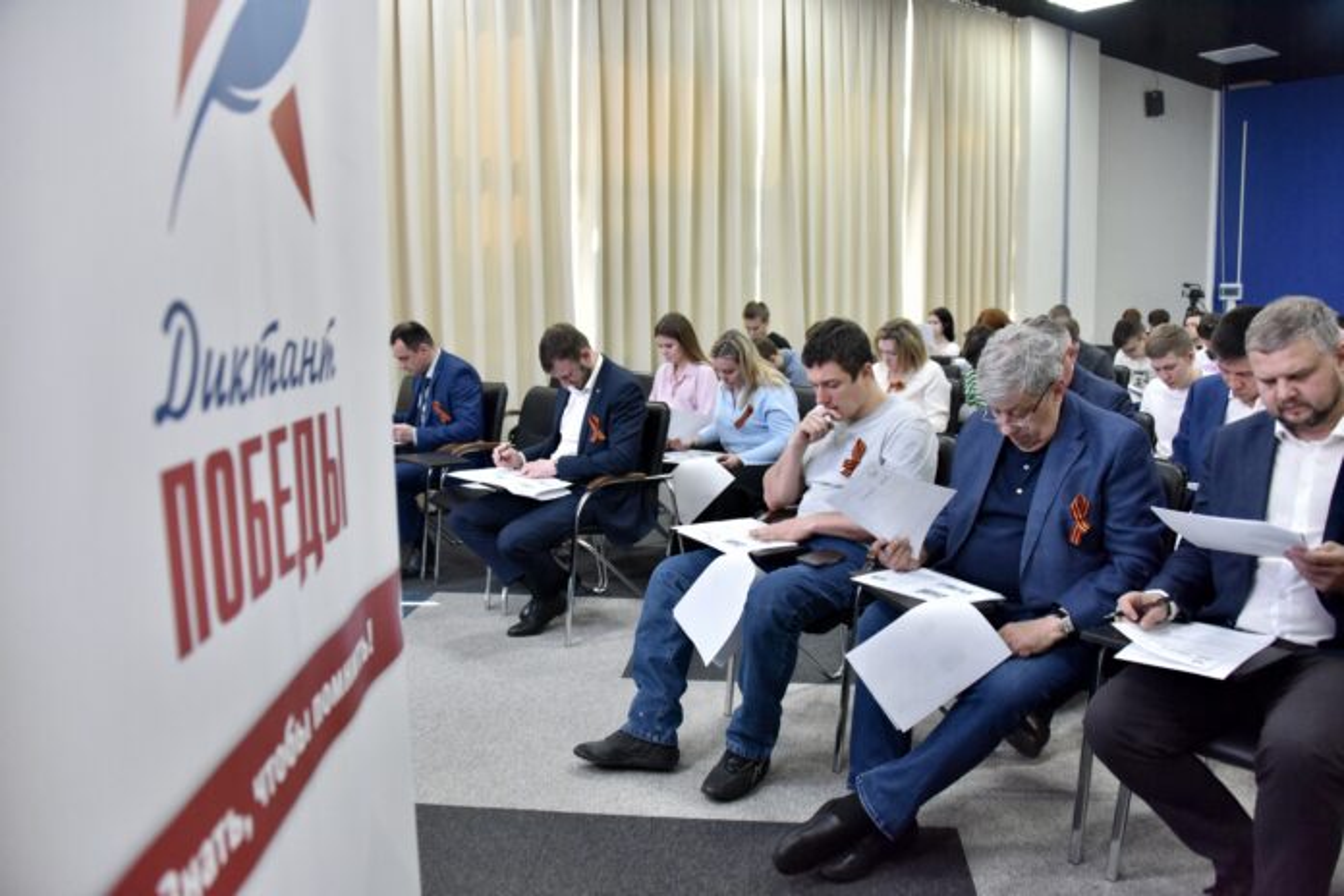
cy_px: 448
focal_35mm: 28
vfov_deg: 46.4
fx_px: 1045
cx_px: 672
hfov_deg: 65.5
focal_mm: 28
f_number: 3.5
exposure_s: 1/250
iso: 4000
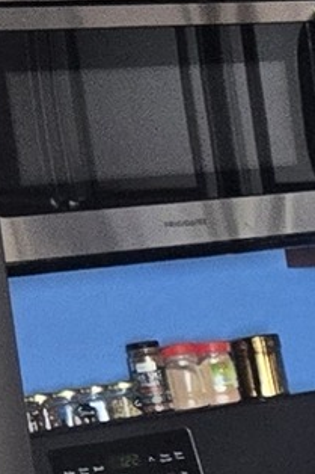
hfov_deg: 5.3
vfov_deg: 8.7
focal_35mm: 234
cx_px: 1139
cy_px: 575
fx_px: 3074
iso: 250
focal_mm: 5.4
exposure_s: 1/180
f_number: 1.8
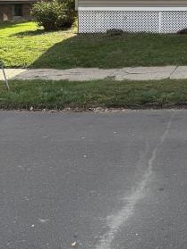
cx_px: 241
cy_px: 3
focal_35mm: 62
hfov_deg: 21.5
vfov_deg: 29.3
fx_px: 447
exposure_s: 1/2169
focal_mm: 6.76
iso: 100
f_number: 1.78
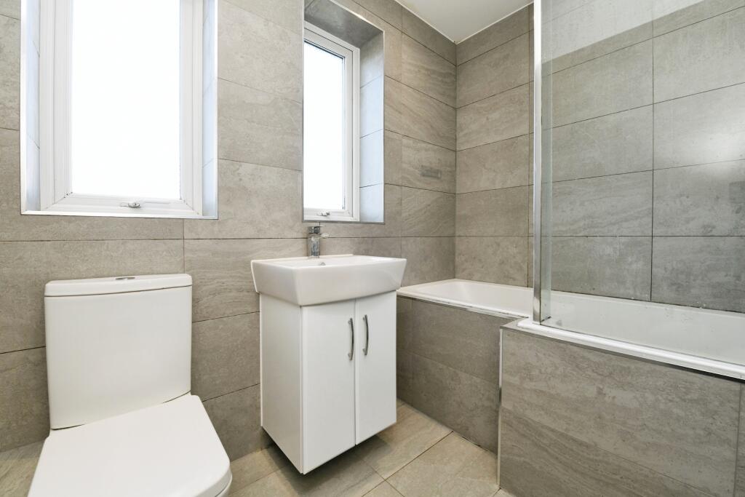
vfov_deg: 77.3
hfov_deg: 100.4
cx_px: 372
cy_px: 248
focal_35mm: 15
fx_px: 310
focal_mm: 15
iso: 800
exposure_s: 1/60
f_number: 9
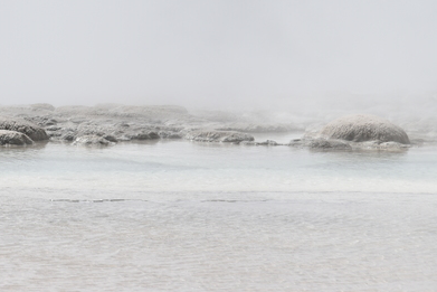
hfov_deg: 3.0
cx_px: -95
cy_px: -64
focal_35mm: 687
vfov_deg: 2.0
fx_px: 8342
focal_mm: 210
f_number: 9
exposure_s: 1/500
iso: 100
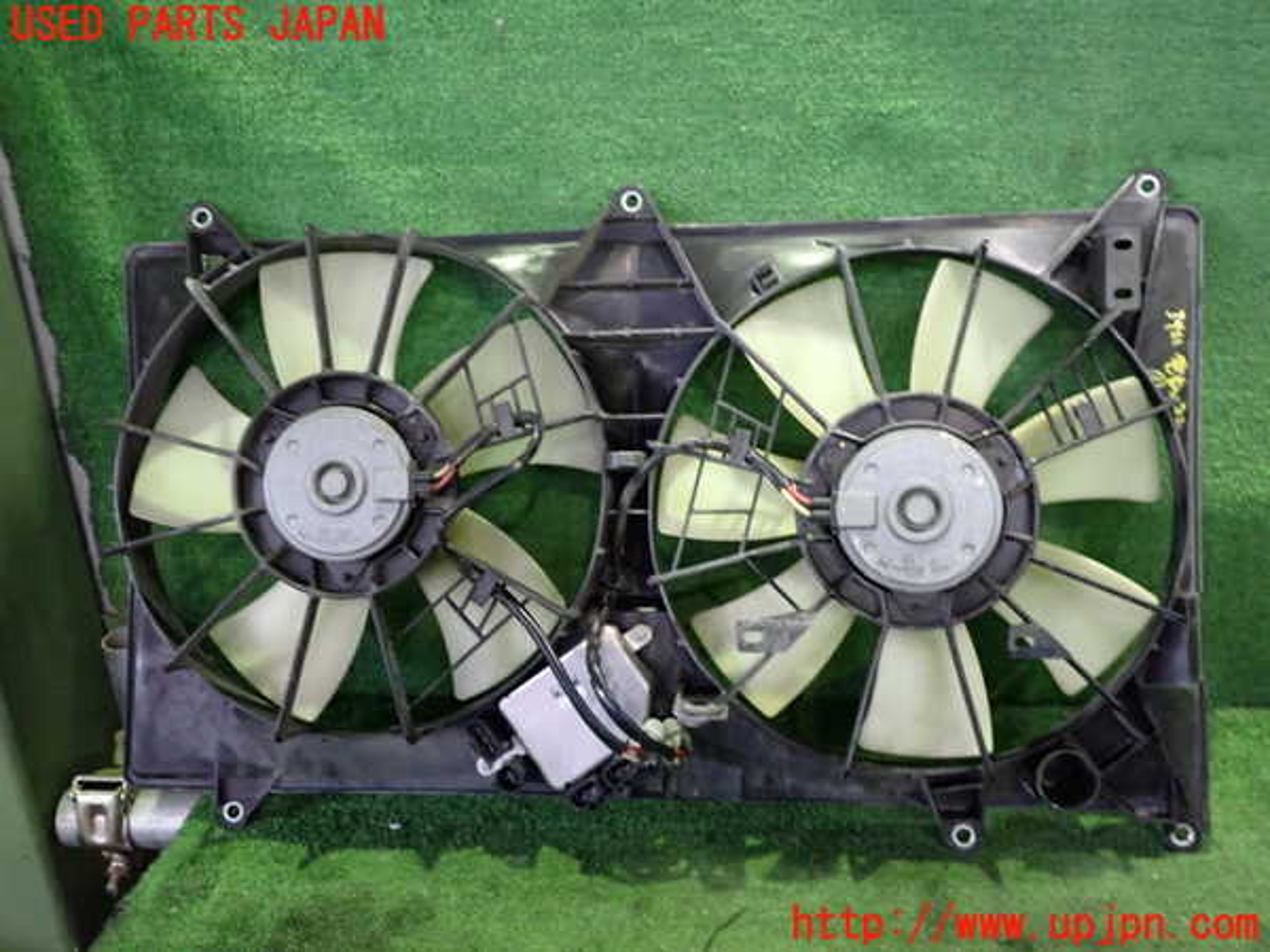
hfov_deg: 60.0
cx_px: 635
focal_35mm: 30
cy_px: 476
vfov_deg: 46.8
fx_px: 1101
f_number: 2.3
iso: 800
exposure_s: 1/30
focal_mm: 5.4
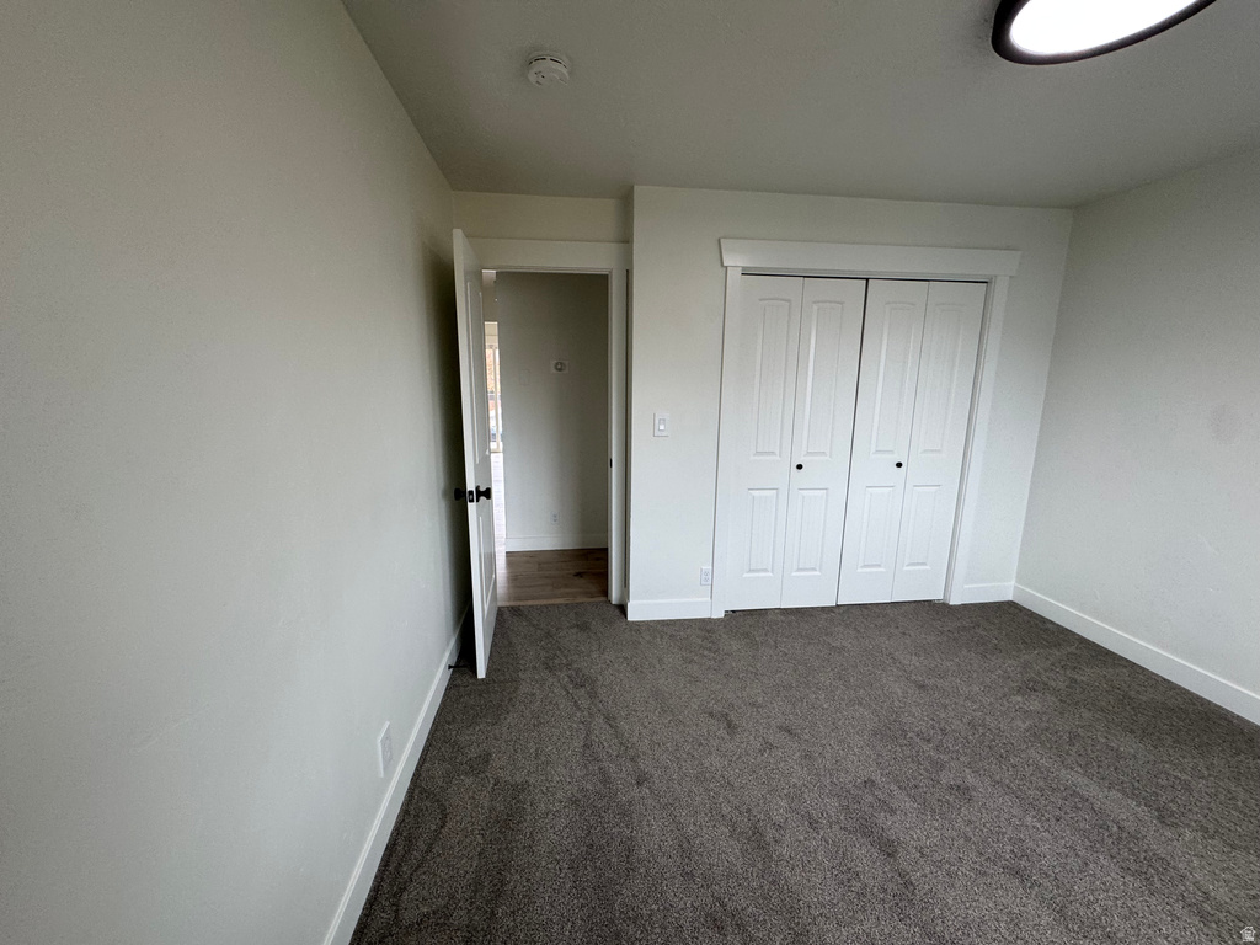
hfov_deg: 102.1
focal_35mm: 14
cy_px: 472
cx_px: 630
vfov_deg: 85.7
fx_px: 510
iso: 125
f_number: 2.2
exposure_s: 1/120
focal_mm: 2.22
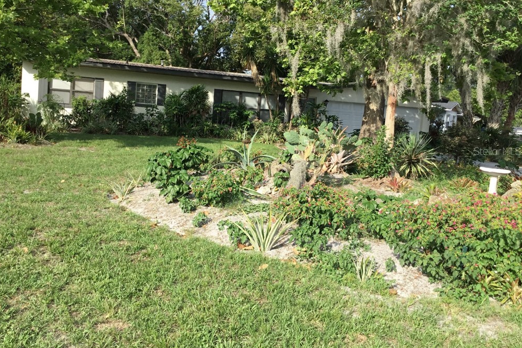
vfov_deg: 39.9
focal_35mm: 33
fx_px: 479
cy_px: 151
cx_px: 256
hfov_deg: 57.2
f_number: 2.4
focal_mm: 3.3
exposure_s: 1/679
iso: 25
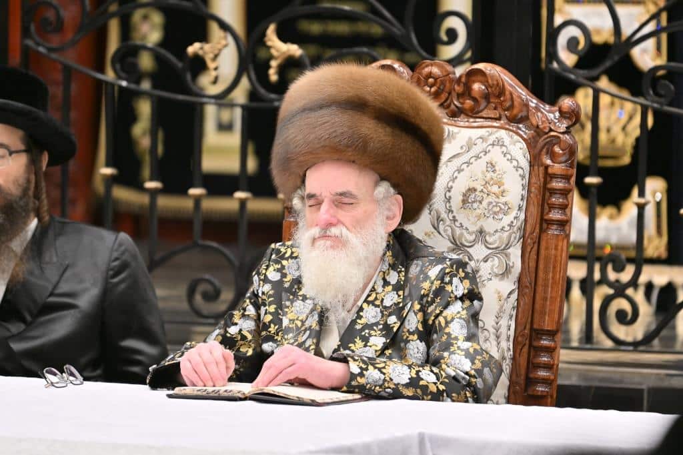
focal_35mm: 300
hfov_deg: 6.9
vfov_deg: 4.6
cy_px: 228
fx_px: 5690
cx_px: 342
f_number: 2.8
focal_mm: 200
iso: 250
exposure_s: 1/320
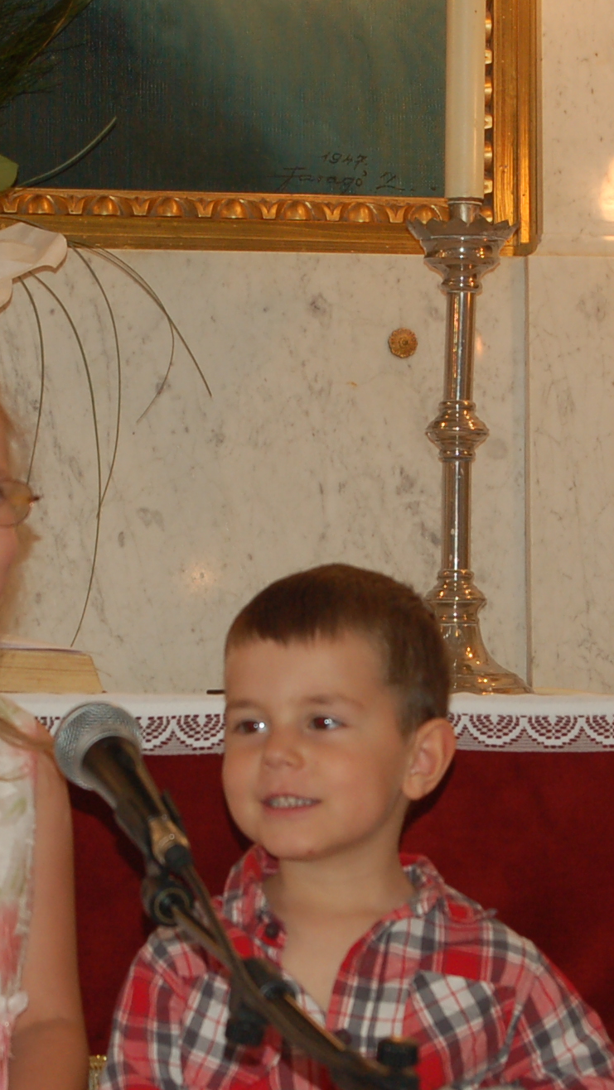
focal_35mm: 197
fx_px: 5706
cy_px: 612
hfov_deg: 6.2
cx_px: 158
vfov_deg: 10.9
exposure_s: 1/60
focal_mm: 55
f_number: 5.6
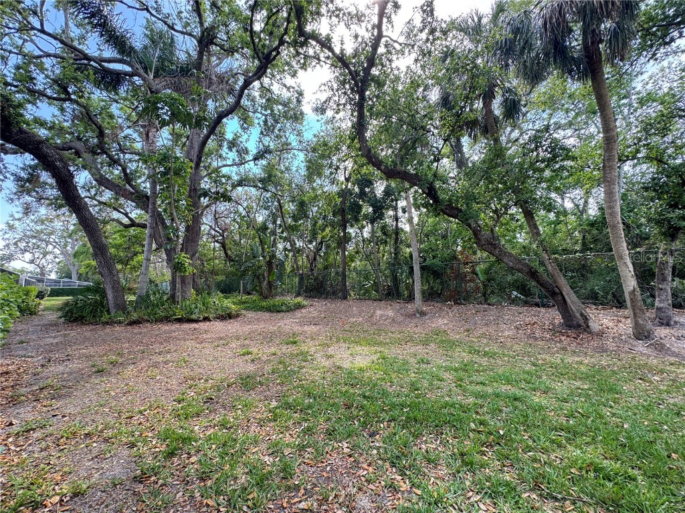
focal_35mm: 14
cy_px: 256
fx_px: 277
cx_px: 342
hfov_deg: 102.1
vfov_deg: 85.7
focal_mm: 2.22
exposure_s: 1/111
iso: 40
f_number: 2.2
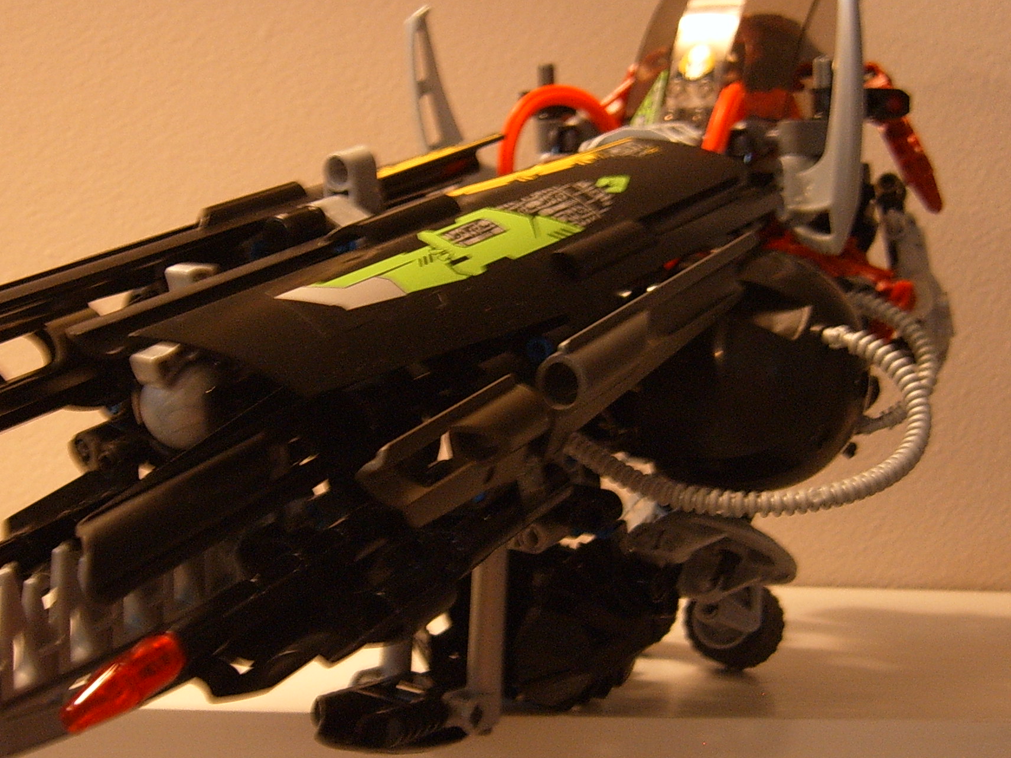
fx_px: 1548
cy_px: 396
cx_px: 406
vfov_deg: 27.5
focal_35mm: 53
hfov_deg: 36.0
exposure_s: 1/10
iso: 100
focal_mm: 5.8
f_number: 2.8
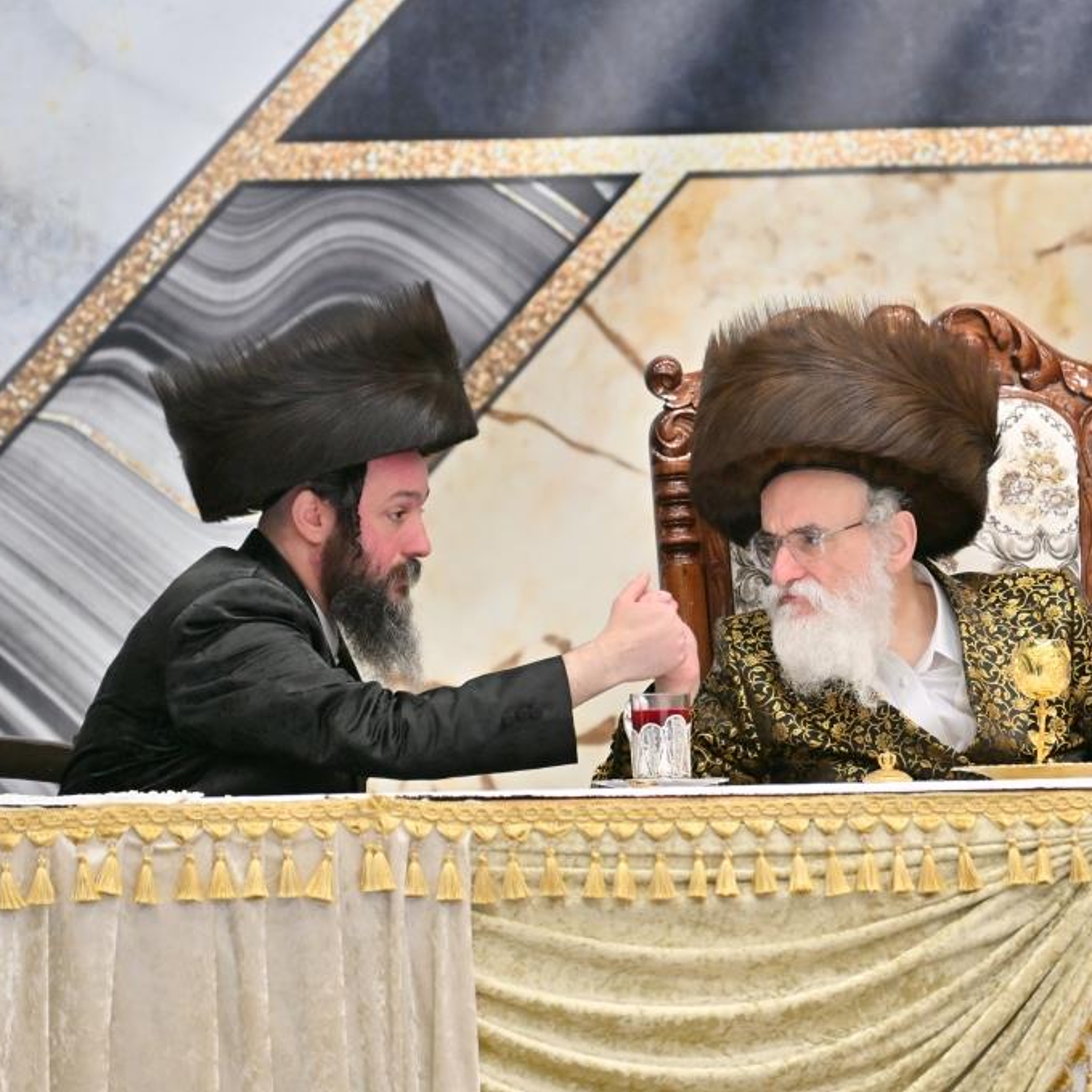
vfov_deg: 4.6
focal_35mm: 384
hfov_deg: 4.6
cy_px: 546
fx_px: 13705
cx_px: 758
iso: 400
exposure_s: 1/200
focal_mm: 200
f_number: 2.8
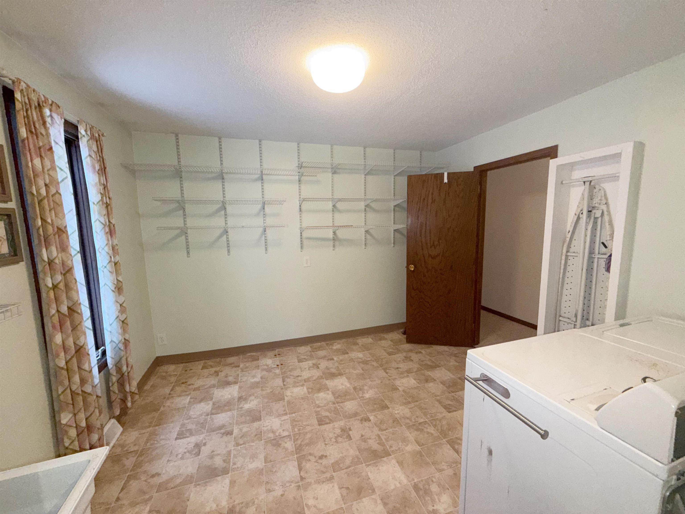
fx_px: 277
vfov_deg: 85.7
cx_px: 342
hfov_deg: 102.1
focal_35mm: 14
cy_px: 257
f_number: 2.2
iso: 160
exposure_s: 1/60
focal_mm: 2.22
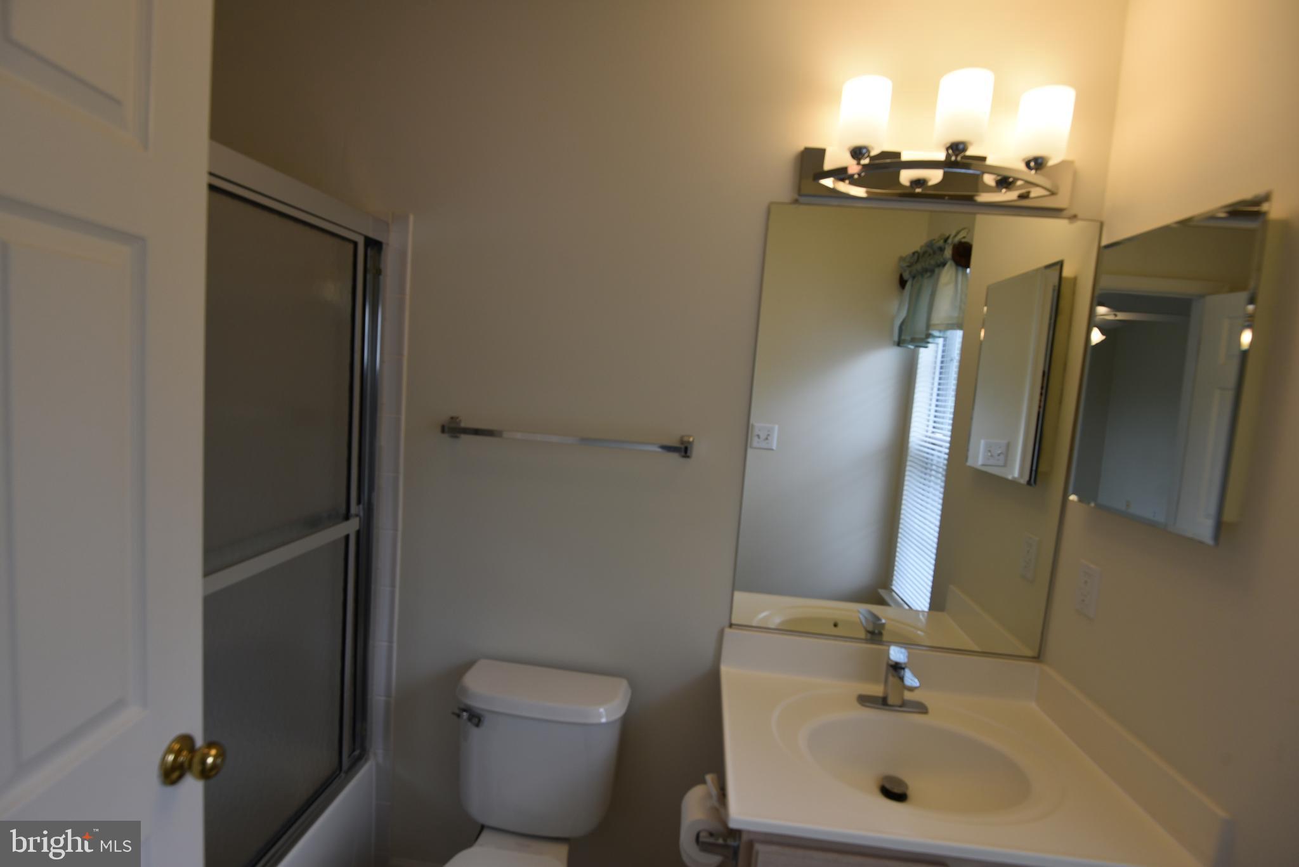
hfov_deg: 96.7
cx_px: 650
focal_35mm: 16
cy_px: 434
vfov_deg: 73.8
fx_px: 578
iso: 400
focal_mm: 16
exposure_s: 1/125
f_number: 5.6
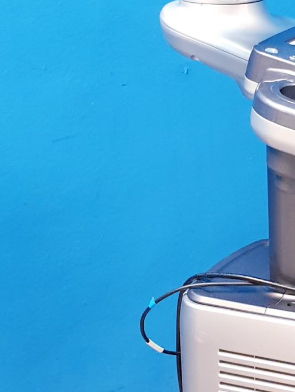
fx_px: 1102
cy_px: 218
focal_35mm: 97
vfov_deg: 20.2
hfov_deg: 14.8
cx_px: 335
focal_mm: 4.3
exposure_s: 1/25
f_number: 2.4
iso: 320
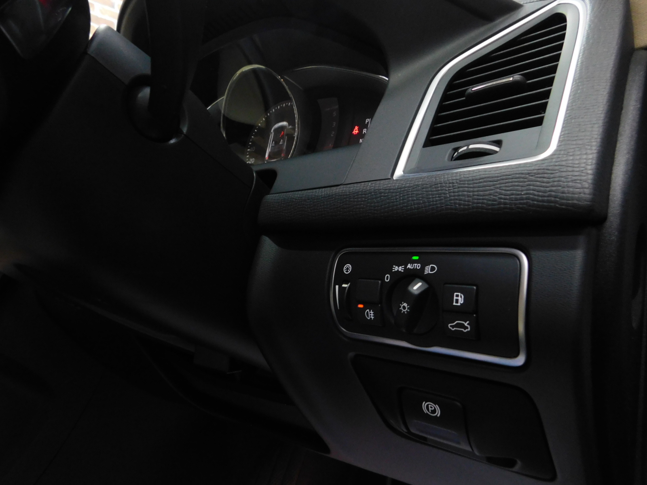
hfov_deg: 73.9
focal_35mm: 23
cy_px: 242
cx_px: 324
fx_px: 430
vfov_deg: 58.9
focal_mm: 4
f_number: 3
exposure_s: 1/25
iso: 400
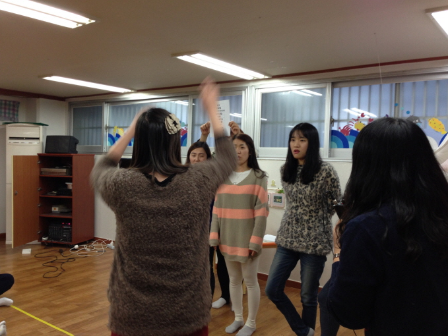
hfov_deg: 53.9
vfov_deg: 41.8
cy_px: 169
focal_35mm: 34
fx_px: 440
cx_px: 222
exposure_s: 1/20
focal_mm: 4.13
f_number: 2.4
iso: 80
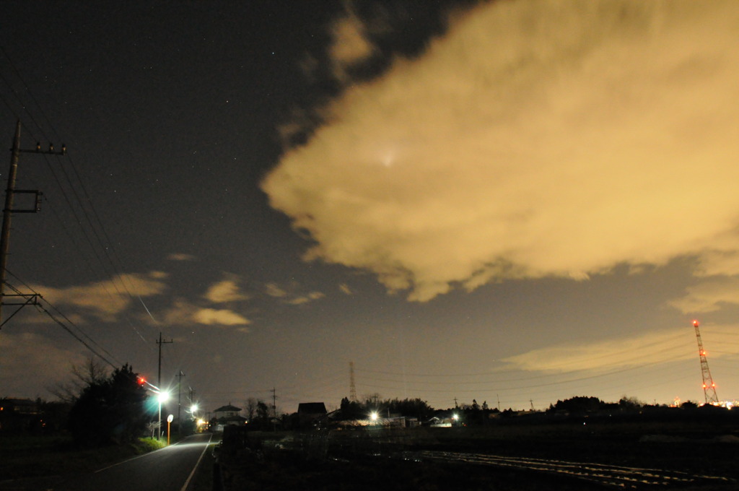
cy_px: 246
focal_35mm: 27
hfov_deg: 67.4
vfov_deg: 47.8
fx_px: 554
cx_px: 370
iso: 3200
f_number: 8
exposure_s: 10
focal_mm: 18
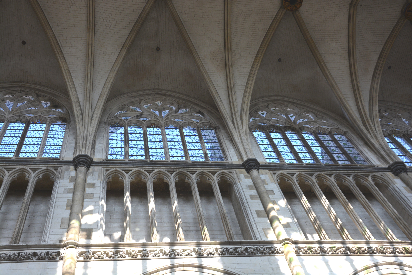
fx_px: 446
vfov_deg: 34.2
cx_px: 206
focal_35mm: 39
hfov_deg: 49.6
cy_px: 138
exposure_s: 1/160
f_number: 6.3
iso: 200
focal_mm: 26
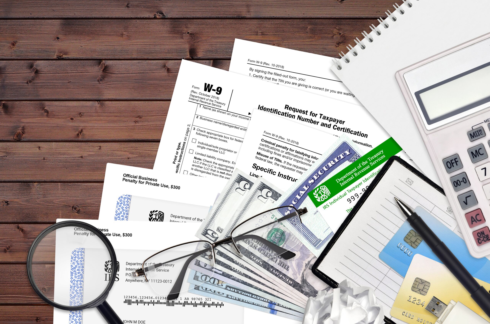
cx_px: 245
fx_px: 693
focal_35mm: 51
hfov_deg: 39.0
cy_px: 162
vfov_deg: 26.4
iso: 100
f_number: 10
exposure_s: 1/500
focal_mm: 34
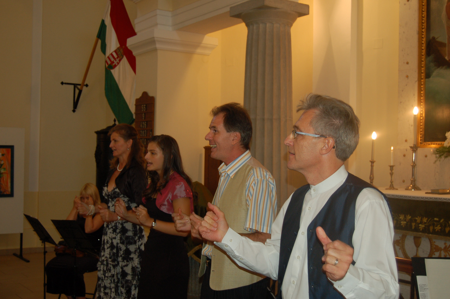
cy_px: 150
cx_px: 225
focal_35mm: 48
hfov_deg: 41.1
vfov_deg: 28.0
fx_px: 599
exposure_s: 1/60
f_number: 4.5
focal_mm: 32
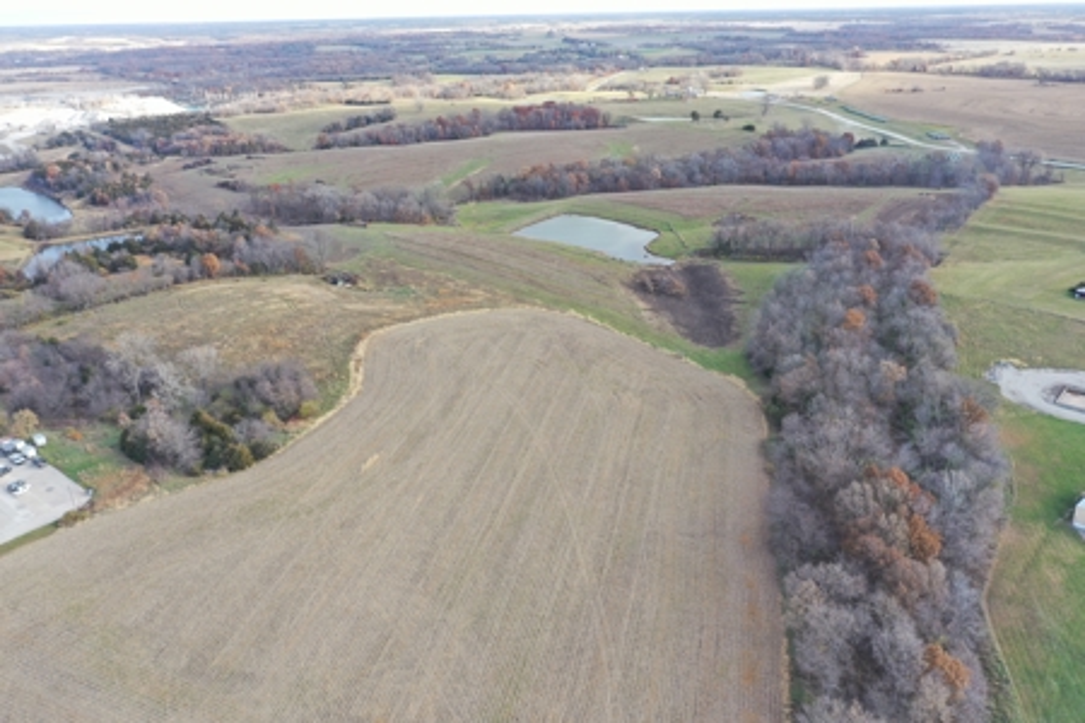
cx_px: 542
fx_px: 844
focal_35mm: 28
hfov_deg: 65.5
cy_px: 362
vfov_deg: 46.4
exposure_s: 1/120
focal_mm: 10.26
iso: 100
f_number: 4.5
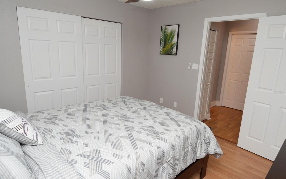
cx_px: 140
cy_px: 92
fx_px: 148
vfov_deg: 62.2
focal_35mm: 19
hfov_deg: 88.0
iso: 400
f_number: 4
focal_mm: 12
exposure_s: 1/60
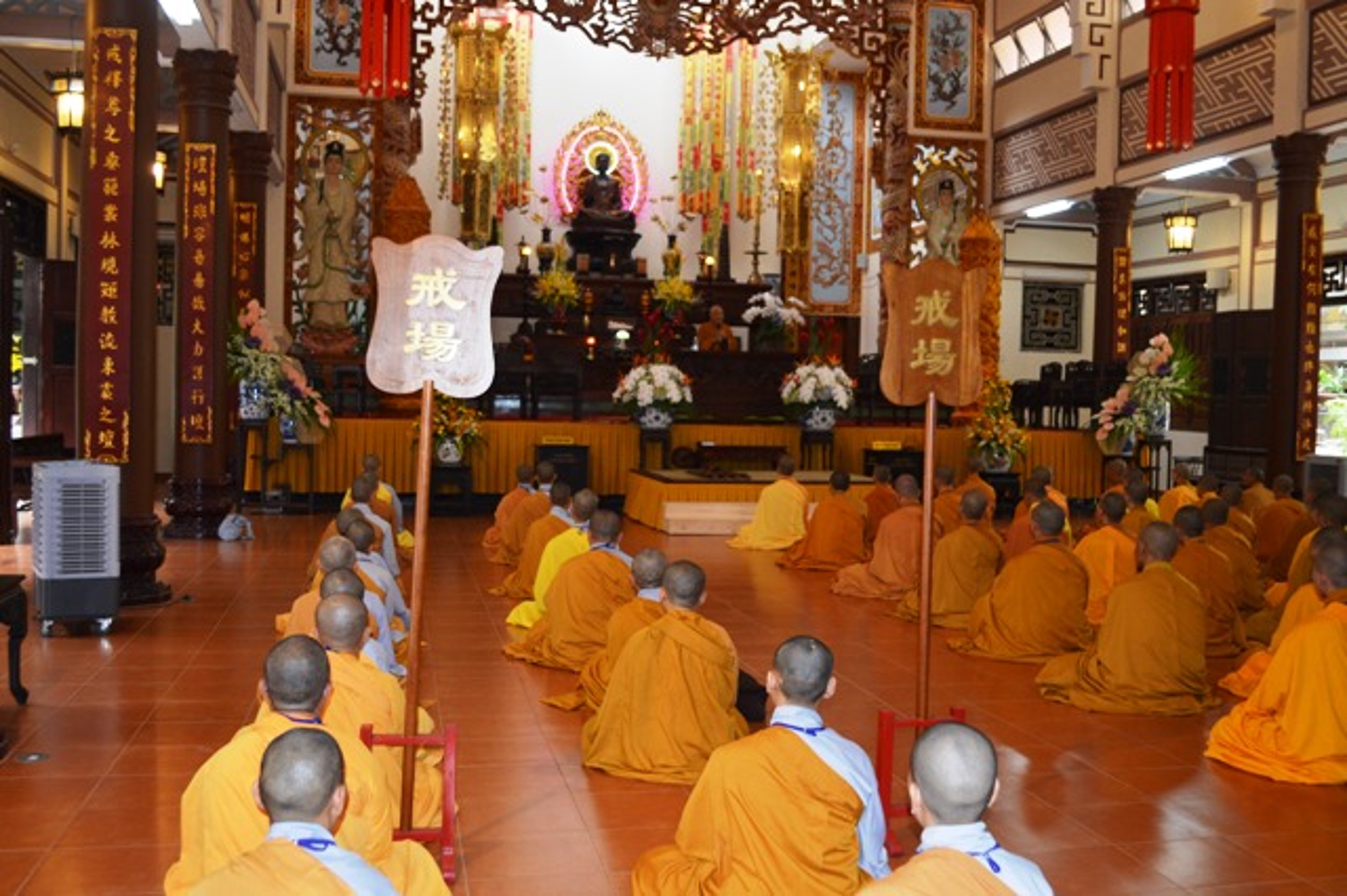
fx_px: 1346
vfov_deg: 36.8
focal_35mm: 36
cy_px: 448
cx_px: 674
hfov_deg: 53.2
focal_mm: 24
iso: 560
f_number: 4
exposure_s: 1/60
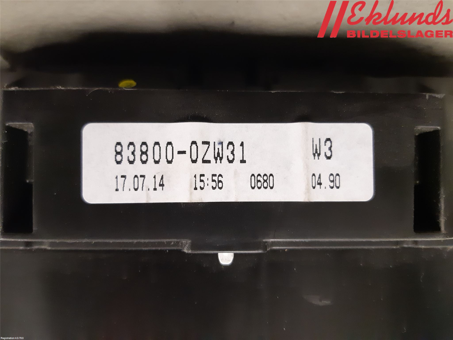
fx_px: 340
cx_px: 226
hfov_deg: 67.3
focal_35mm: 26
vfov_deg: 53.1
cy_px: 170
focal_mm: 3.93
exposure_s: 1/50
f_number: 1.7
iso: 250
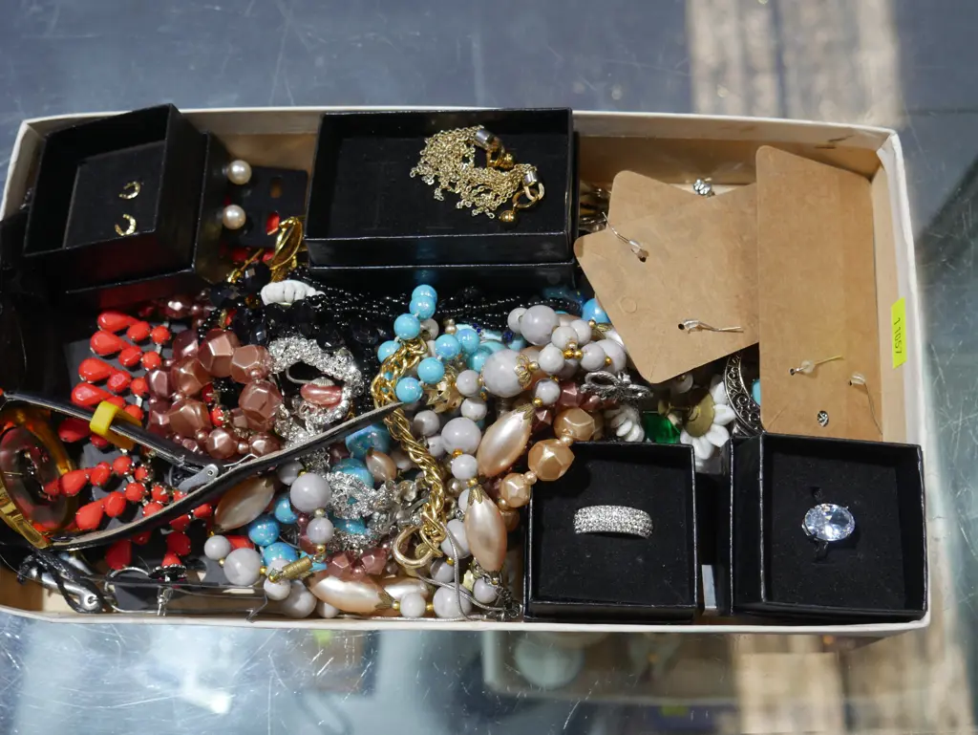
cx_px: 489
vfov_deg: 32.9
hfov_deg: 42.9
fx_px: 1244
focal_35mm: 44
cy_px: 368
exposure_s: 1/60
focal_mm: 22
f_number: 4.7
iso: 320
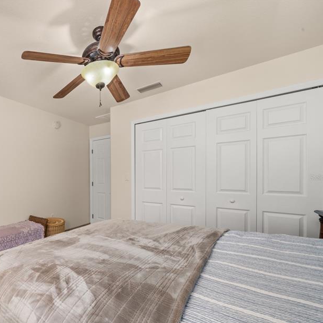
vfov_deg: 83.7
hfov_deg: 76.0
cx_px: 70
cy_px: 177
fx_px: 179
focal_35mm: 17
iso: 400
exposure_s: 1/4
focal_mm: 12
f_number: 11
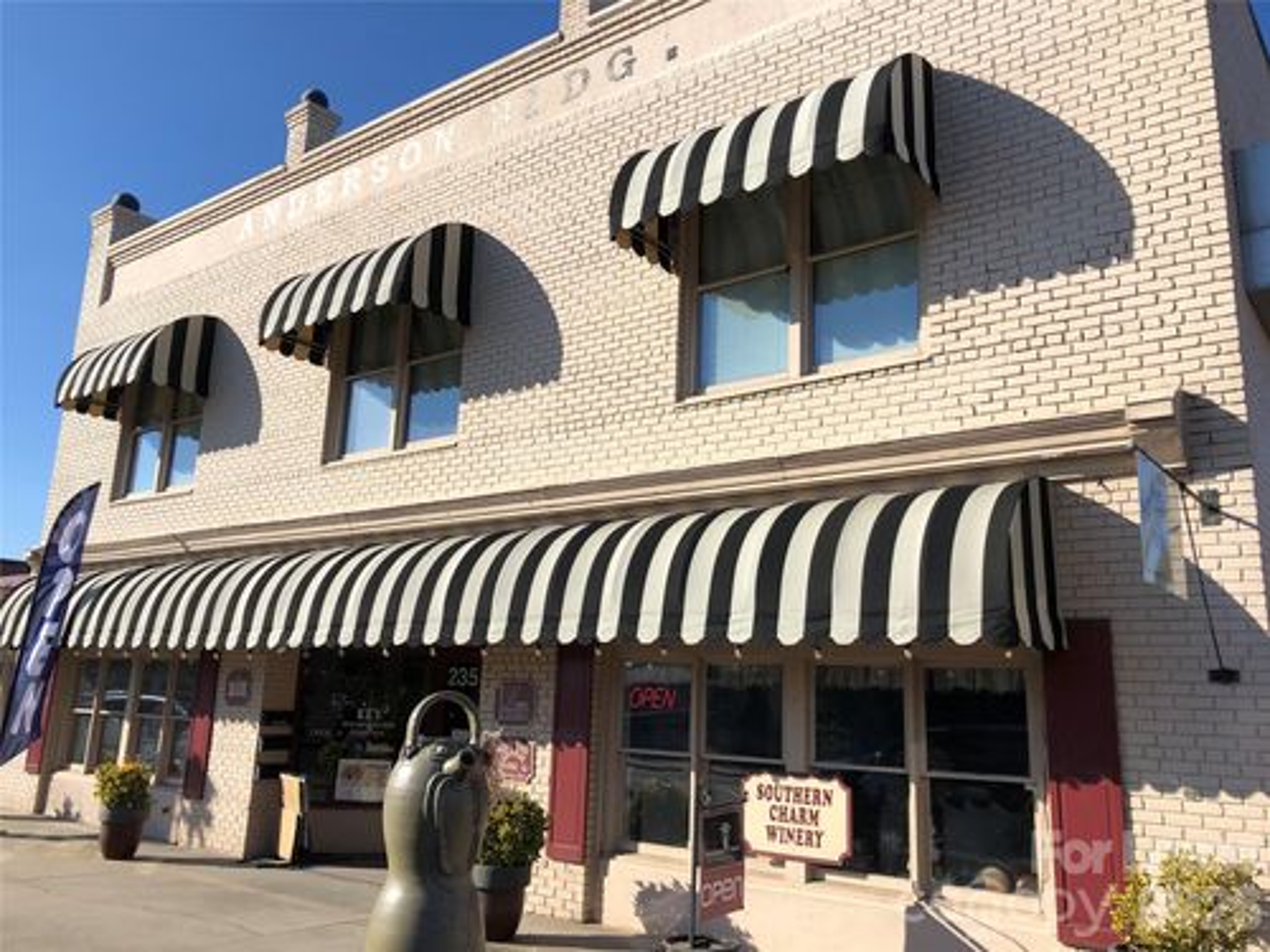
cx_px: 635
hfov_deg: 63.4
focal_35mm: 28
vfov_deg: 49.7
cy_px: 476
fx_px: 1027
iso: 20
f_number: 1.8
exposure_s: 1/2404
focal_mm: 3.99
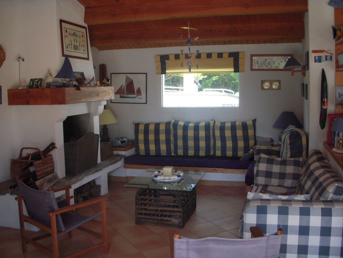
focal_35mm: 38
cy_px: 129
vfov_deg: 37.7
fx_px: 377
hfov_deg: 49.0
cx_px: 172
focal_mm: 6.3
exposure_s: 1/125
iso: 160
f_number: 3.3
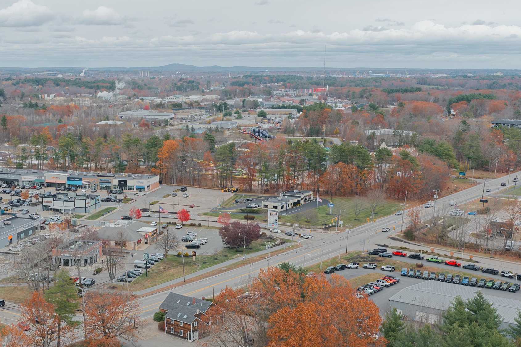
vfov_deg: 25.9
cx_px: 183
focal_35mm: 51
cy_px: 293
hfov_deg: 38.5
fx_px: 738
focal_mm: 14.4
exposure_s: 1/800
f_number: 2.8
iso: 250
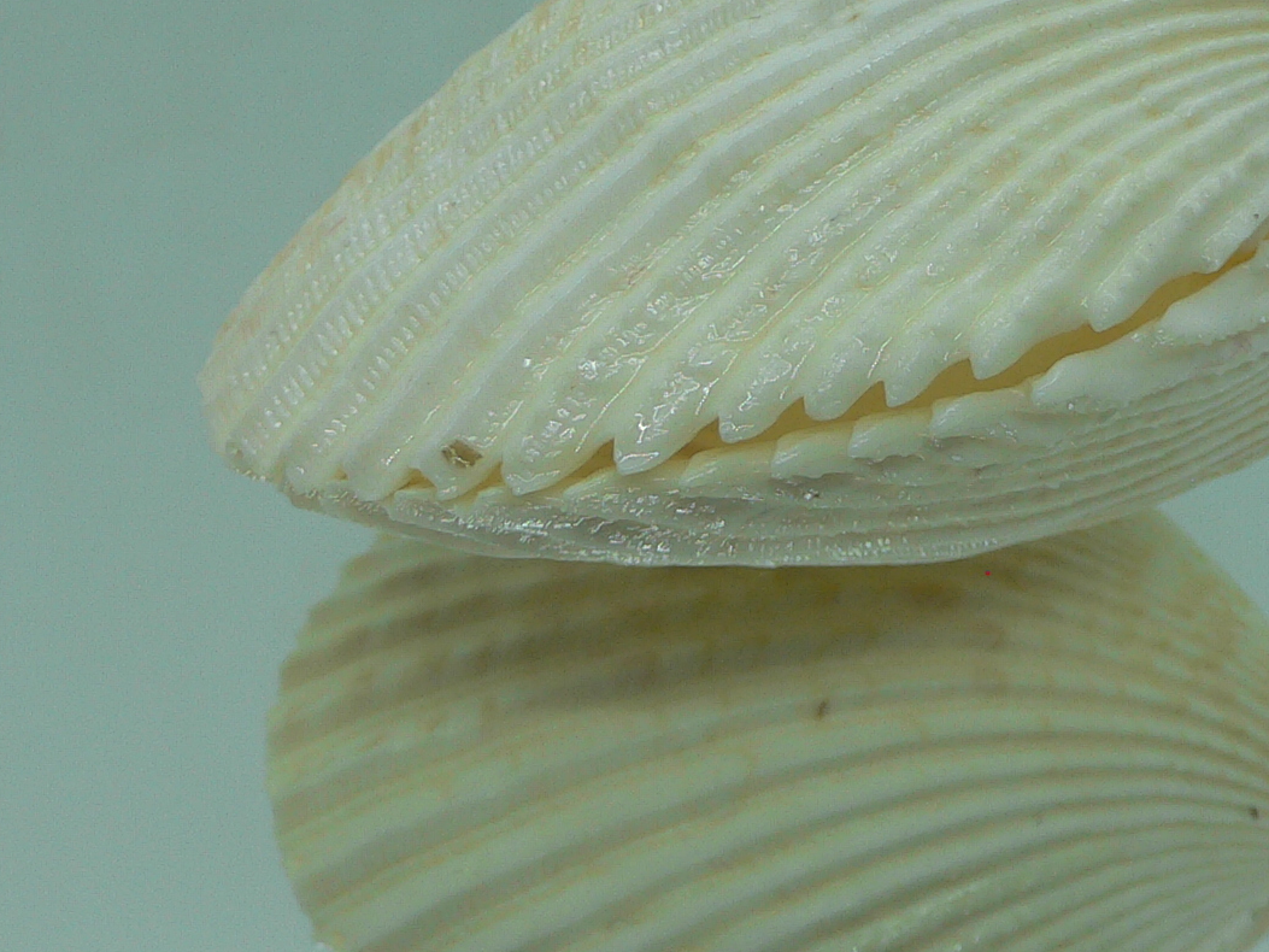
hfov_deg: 28.8
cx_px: 852
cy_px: 394
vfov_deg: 21.9
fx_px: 2456
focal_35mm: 67
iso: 80
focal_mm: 4.6
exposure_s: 1/80
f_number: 2.8
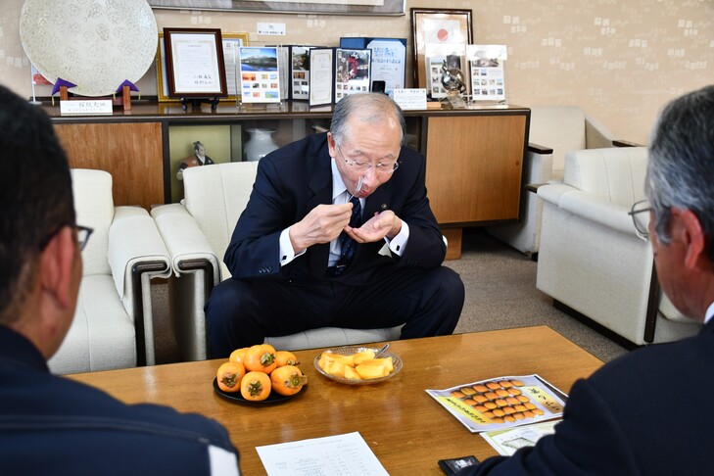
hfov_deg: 48.5
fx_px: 793
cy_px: 238
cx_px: 357
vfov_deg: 33.4
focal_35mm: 40
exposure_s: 1/125
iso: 1000
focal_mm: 27
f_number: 4
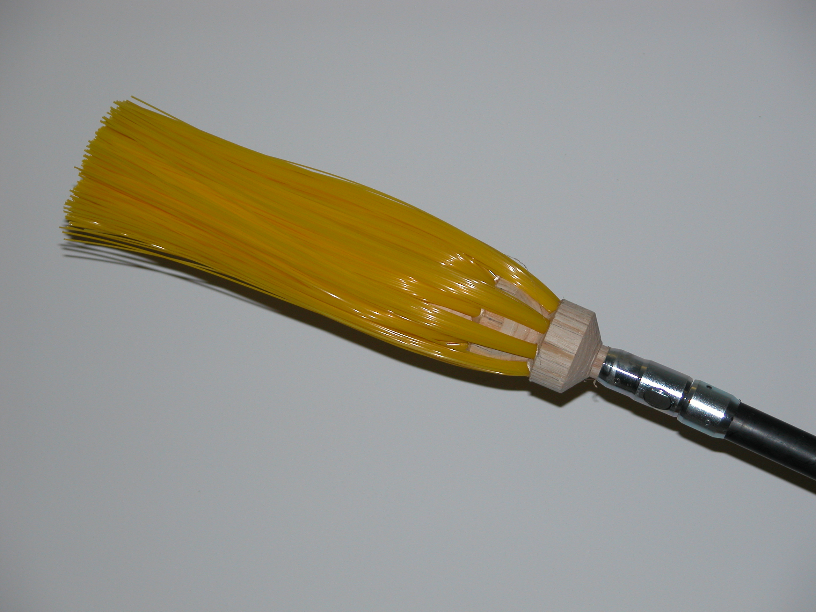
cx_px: 408
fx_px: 3159
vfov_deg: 11.1
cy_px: 306
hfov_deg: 14.7
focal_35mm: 134
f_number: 3.8
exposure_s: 1/500
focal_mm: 34.7
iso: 100
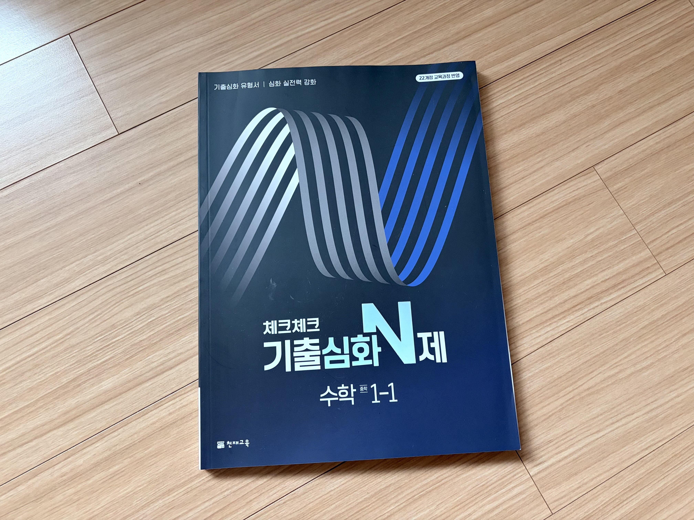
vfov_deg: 53.1
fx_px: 521
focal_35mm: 26
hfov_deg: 67.3
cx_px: 347
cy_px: 260
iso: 320
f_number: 1.6
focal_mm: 5.96
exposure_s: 1/60
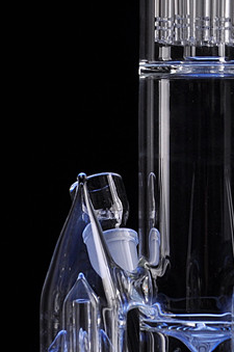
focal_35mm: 234
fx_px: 2286
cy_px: 64
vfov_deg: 8.8
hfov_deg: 5.8
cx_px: 224
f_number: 8
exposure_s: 1/125
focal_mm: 45
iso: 200
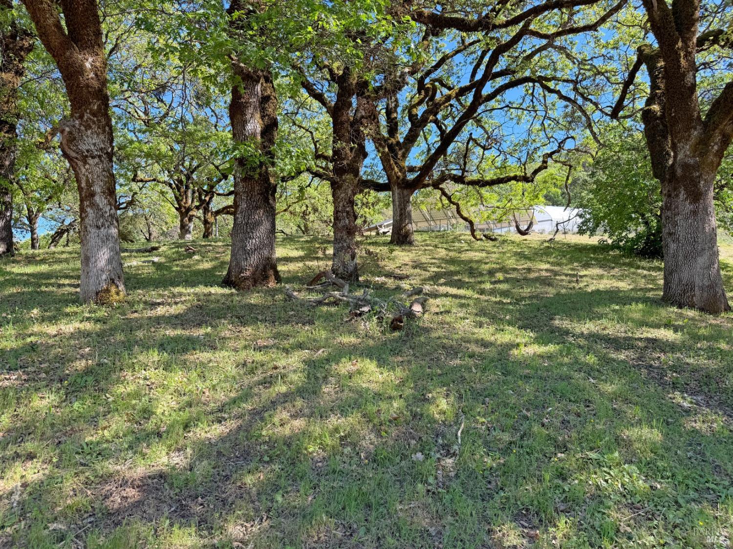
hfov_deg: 71.6
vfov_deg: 56.8
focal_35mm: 24
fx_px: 508
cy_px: 274
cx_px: 366
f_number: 1.78
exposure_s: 1/757
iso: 80
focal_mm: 6.76
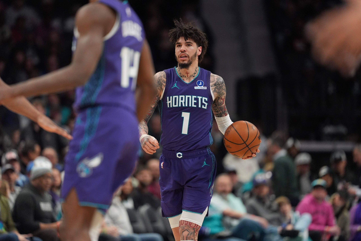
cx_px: 180
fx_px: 3008
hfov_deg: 6.9
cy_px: 120
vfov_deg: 4.6
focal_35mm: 300
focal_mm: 300
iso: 4000
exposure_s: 1/2000
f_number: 2.8
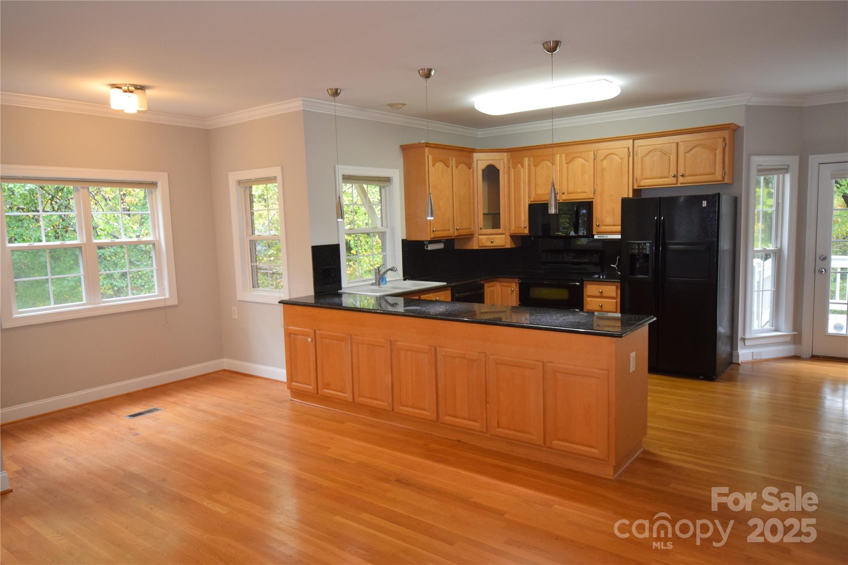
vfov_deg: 50.4
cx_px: 424
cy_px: 282
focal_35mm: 26
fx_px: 601
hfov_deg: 70.4
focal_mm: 17
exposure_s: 1/60
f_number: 4.2
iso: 1000
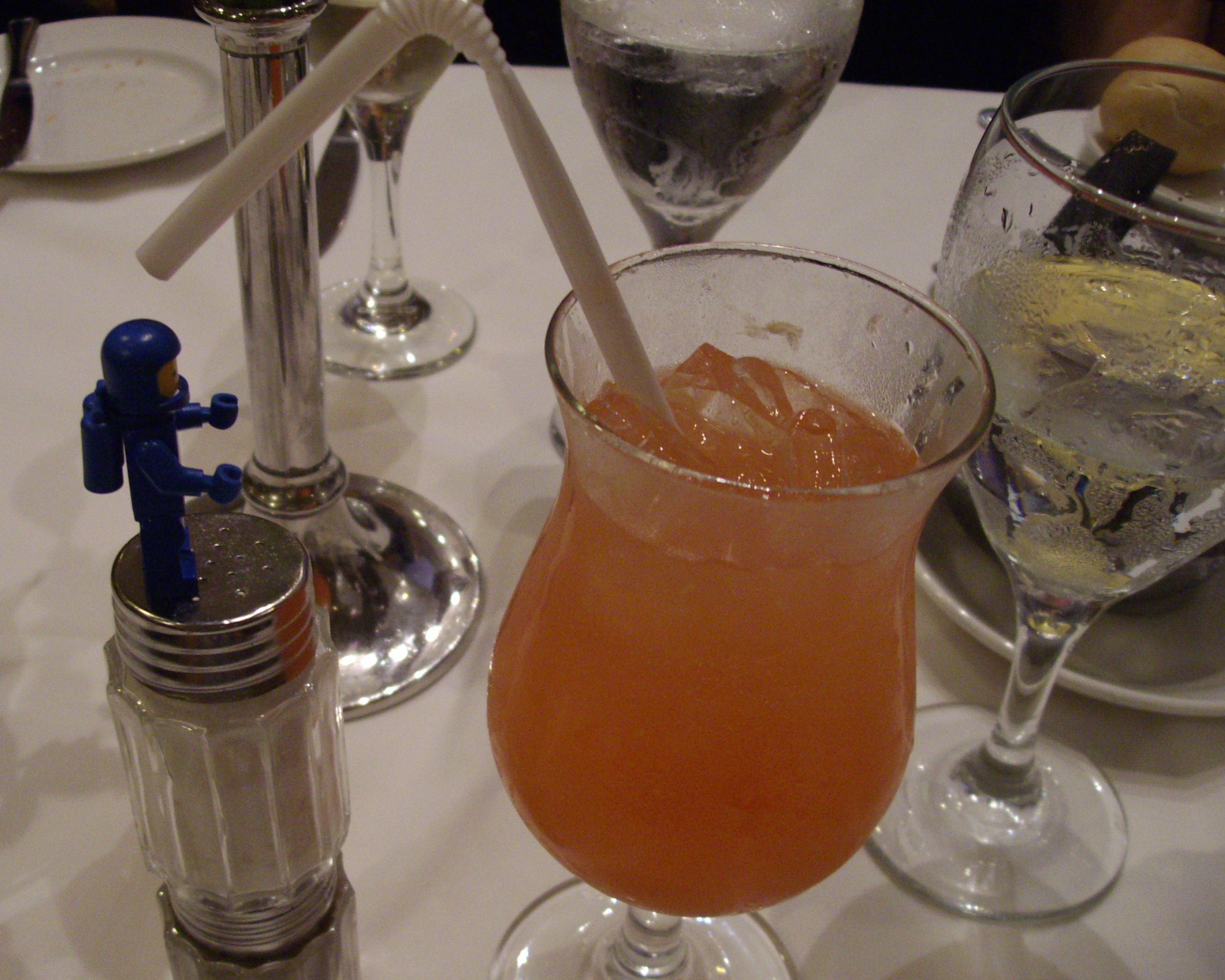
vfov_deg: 36.5
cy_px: 498
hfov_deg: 44.7
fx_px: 1486
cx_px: 537
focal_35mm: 41
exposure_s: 1/15
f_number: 2.7
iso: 320
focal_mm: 6
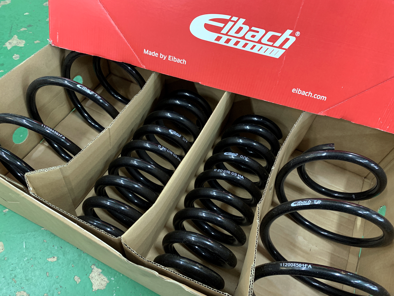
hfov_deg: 67.3
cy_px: 148
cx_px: 197
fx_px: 296
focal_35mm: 26
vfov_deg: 53.1
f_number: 1.8
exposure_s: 1/40
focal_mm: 4.25
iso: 400
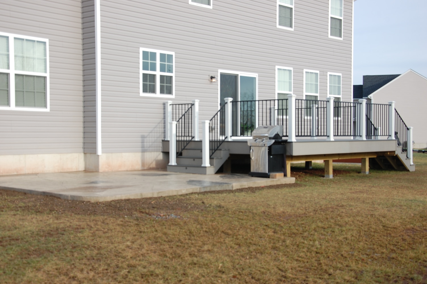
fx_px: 622
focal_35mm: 52
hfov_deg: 37.9
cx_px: 214
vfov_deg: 25.7
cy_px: 142
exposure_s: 1/200
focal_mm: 35
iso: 200
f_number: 7.1
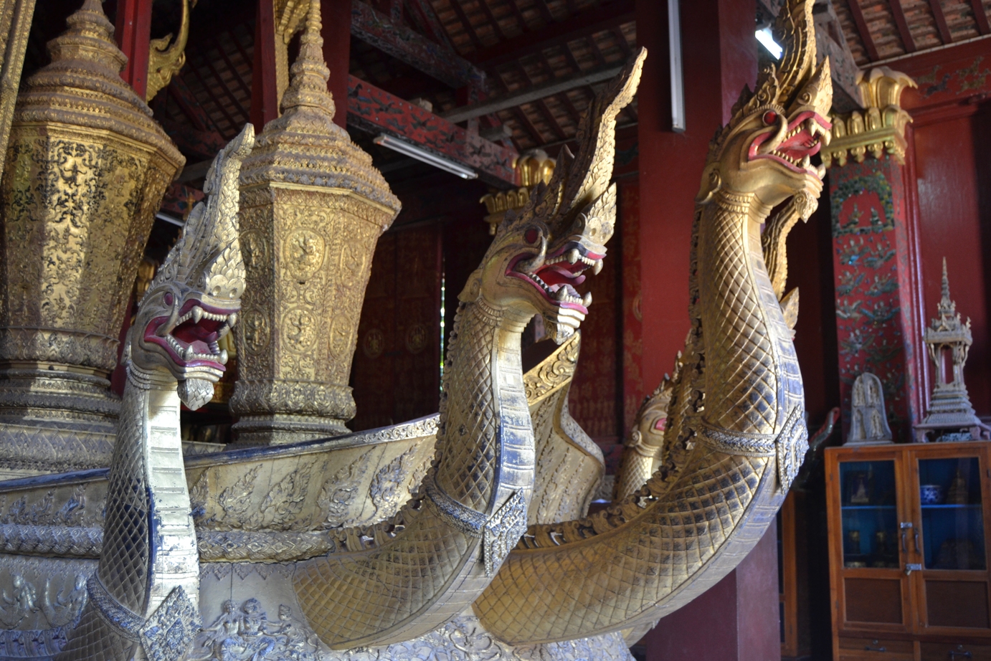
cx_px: 496
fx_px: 991
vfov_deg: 36.9
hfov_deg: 53.1
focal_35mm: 36
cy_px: 330
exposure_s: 1/20
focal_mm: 24
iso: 400
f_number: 3.8
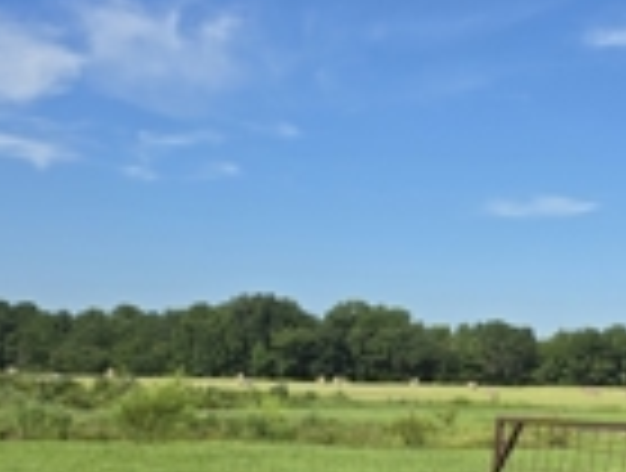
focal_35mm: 66
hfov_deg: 28.7
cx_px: 495
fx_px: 1197
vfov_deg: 21.6
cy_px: 459
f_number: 1.7
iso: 12
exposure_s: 1/1041
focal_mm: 6.3
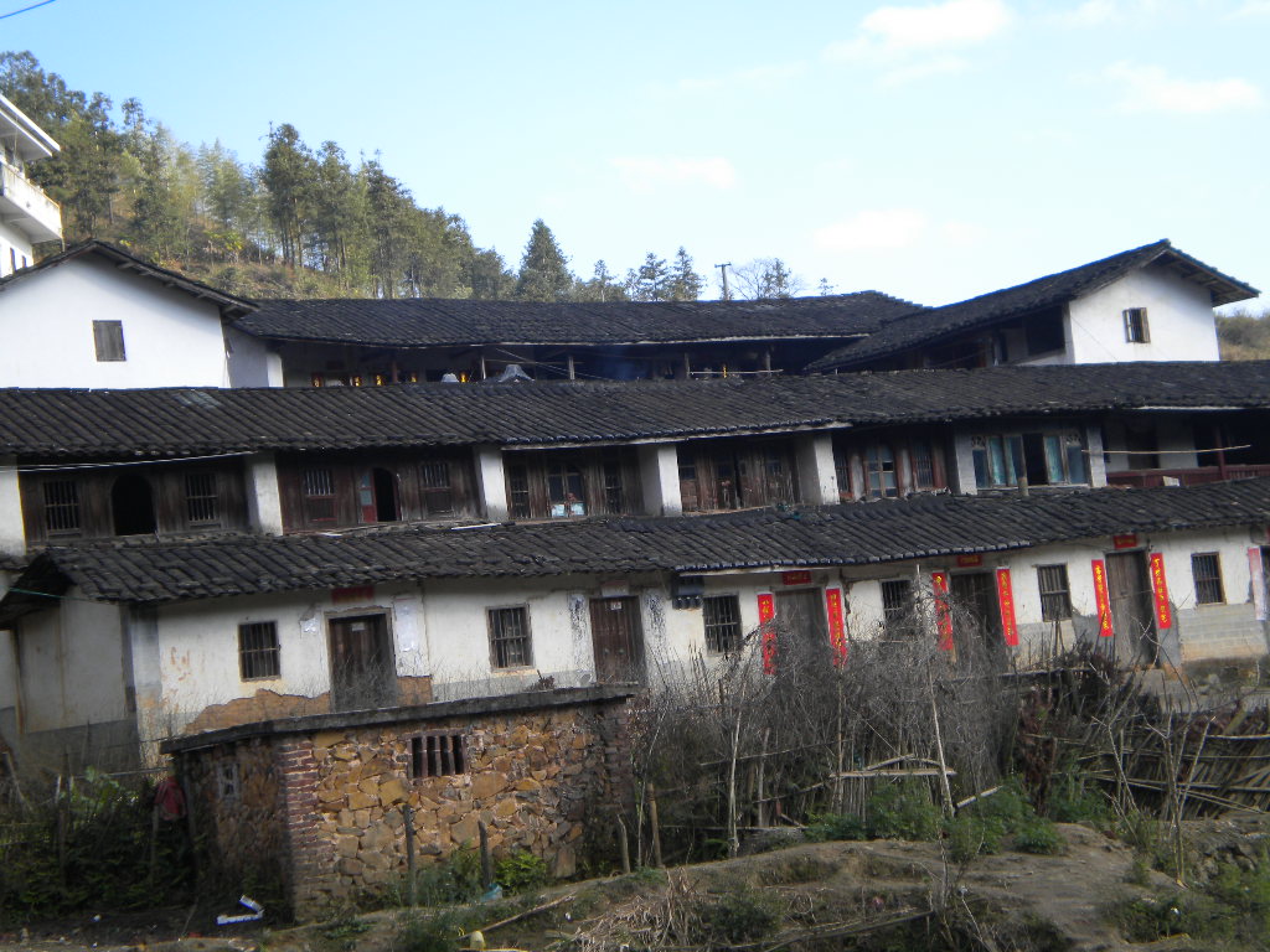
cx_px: 635
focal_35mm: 68
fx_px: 2495
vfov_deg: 21.6
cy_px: 476
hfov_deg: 28.6
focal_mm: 12.3
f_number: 4.6
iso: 80
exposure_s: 1/241
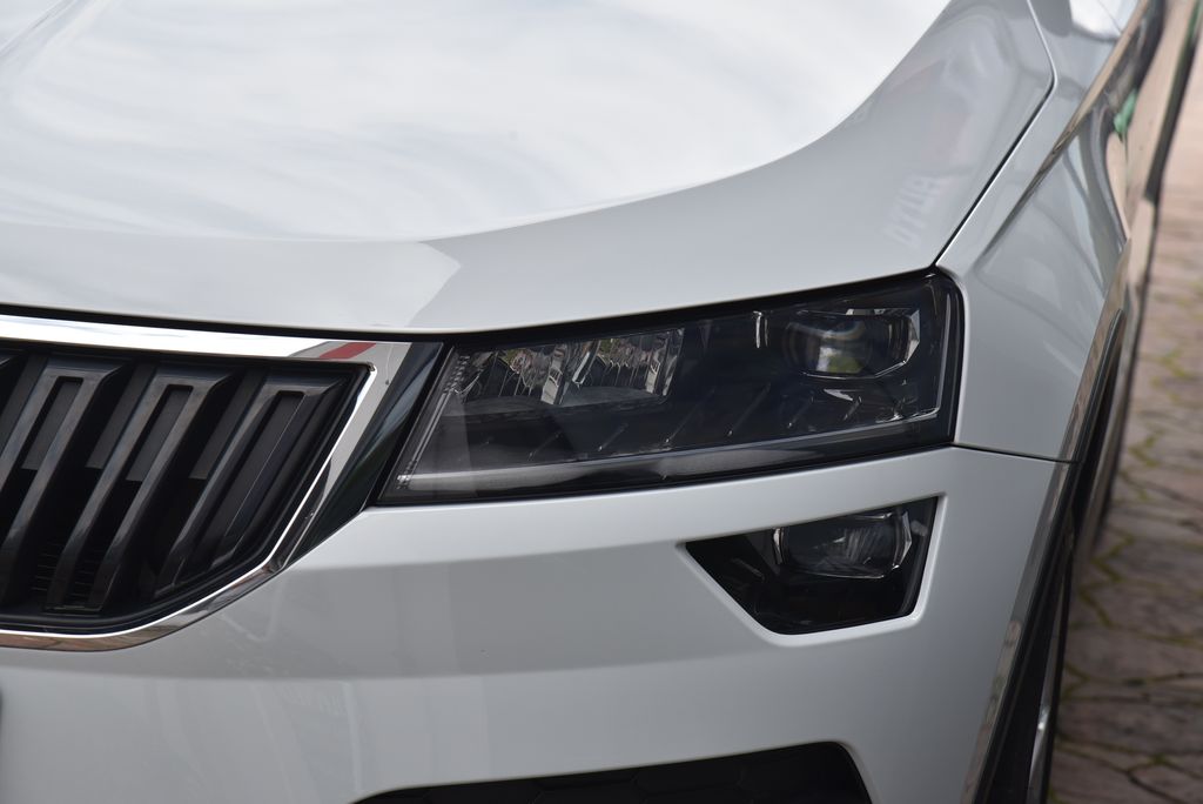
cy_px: 402
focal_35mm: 120
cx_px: 602
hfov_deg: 17.1
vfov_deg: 11.4
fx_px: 4012
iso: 500
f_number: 9
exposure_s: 1/320
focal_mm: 120
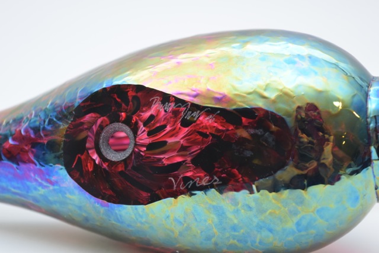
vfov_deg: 16.6
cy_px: 126
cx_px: 190
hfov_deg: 24.6
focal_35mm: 82
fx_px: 869
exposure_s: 1/125
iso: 800
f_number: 5.6
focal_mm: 55
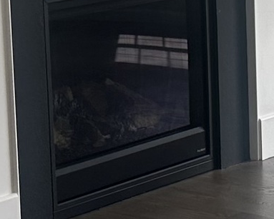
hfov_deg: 9.8
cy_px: -21
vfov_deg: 8.2
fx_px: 1524
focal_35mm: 188
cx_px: 484
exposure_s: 1/155
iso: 80
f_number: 1.78
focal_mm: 6.86
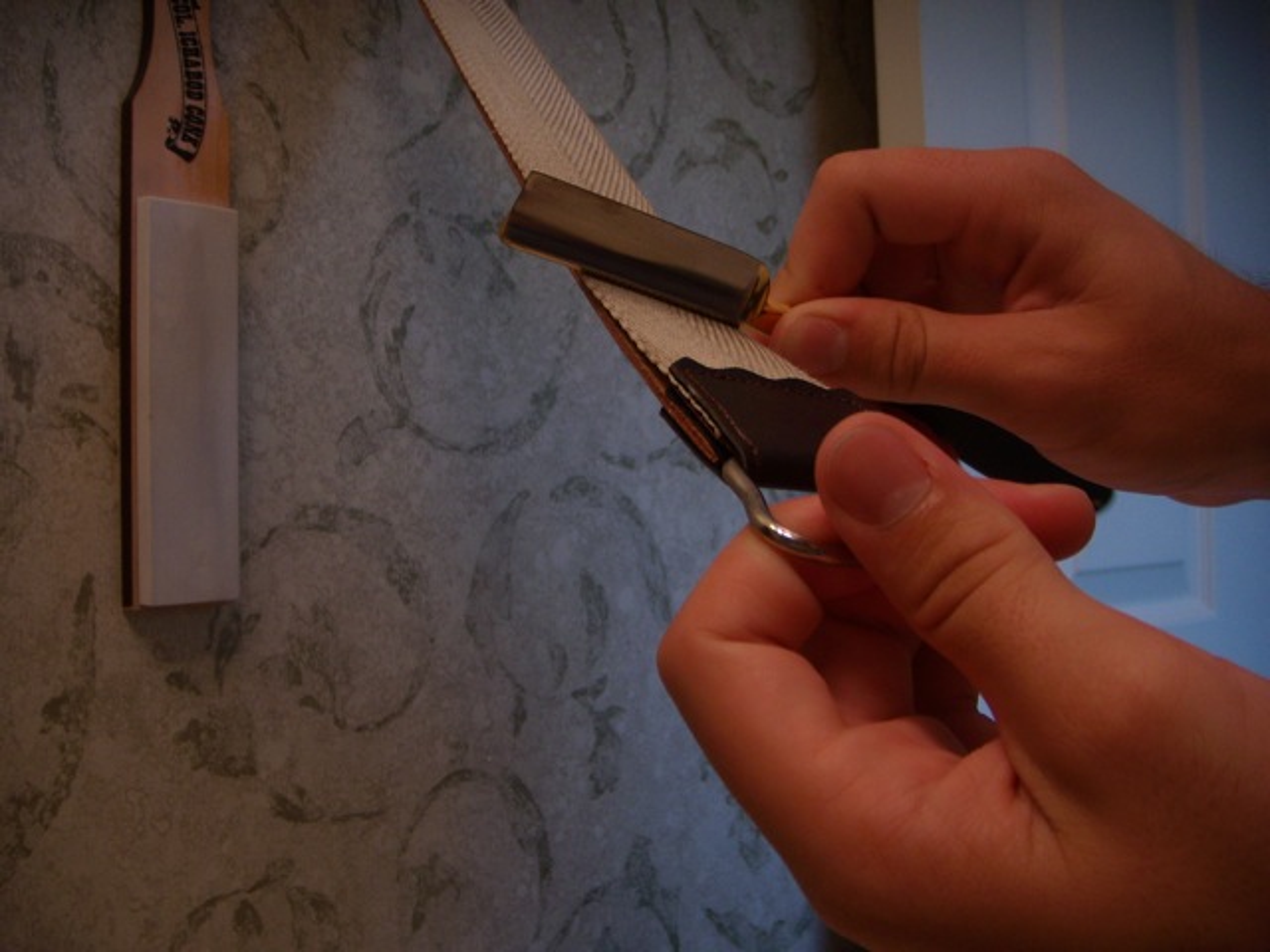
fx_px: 1394
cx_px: 635
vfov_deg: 37.7
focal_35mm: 38
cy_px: 476
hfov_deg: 49.0
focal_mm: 6.4
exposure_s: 1/45.2
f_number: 3.5
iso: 64
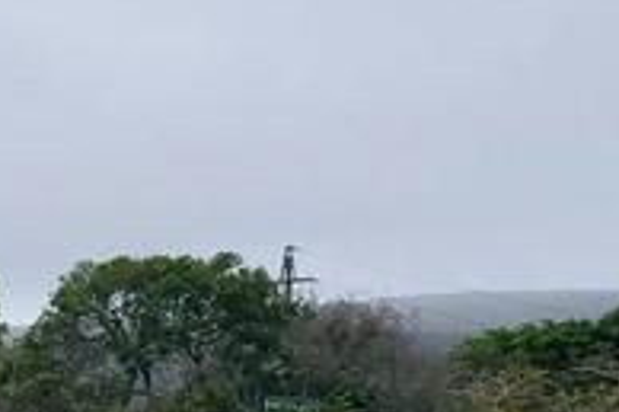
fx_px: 2062
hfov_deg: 14.4
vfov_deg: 11.0
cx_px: -600
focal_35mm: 120
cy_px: 613
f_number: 1.8
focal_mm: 3.99
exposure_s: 1/1715
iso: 20
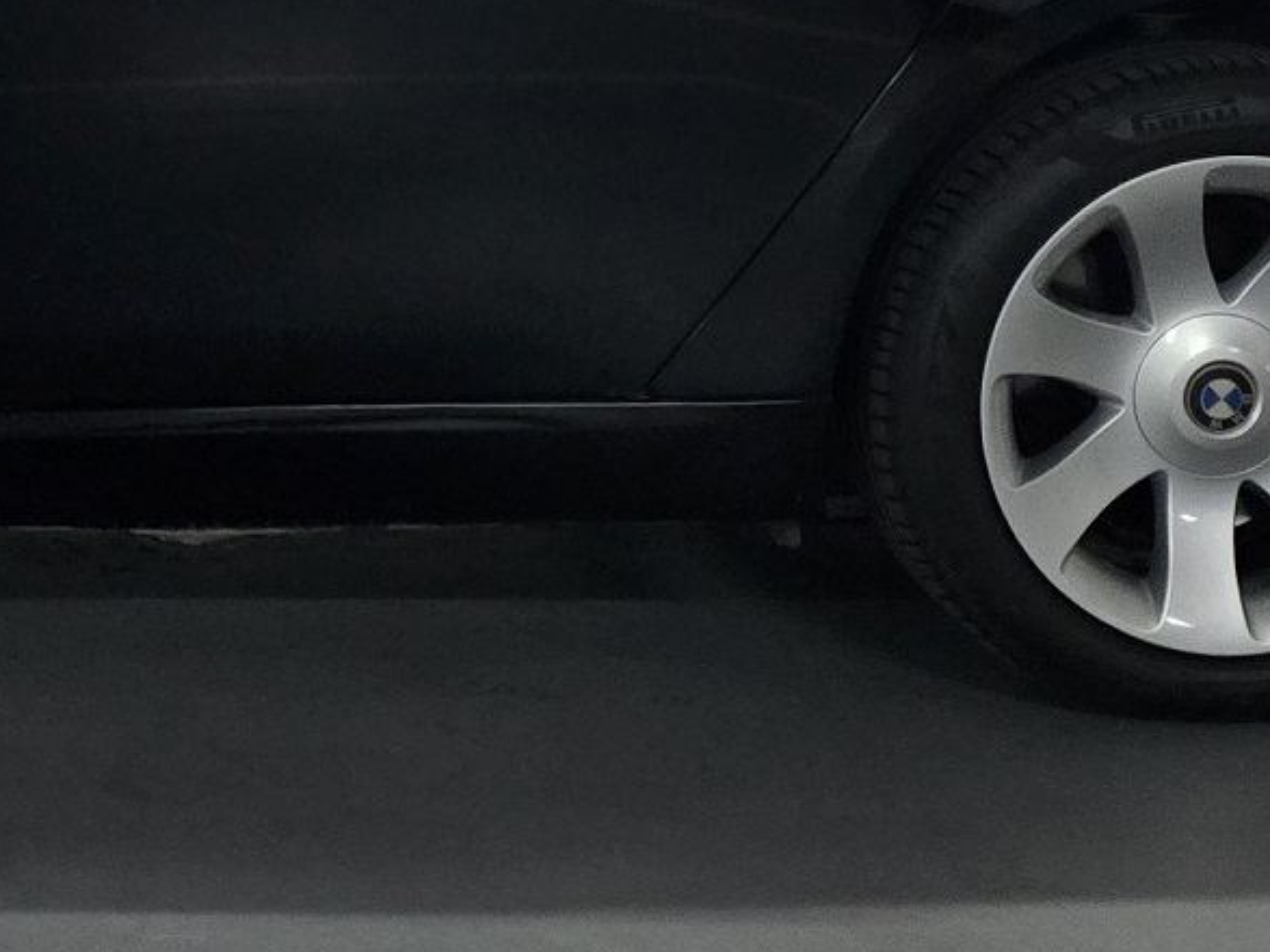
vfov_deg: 15.1
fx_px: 3448
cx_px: -95
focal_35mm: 94
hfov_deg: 20.0
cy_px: -208
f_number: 1.7
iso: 1600
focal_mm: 6.3
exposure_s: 1/60
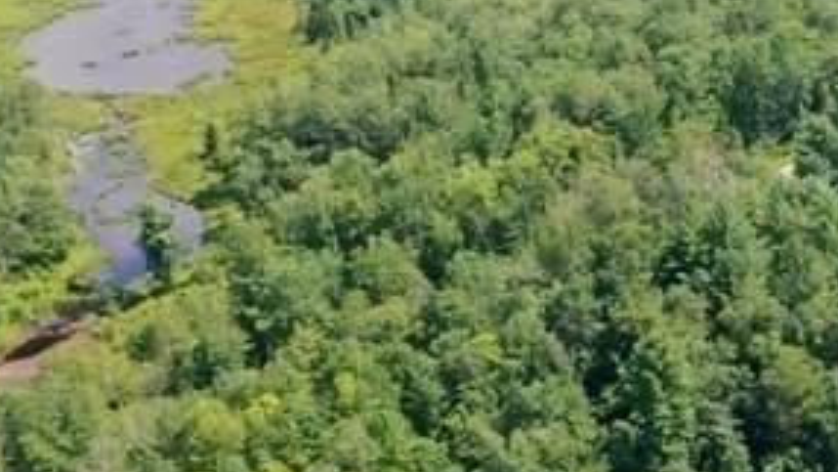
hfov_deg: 18.3
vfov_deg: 11.5
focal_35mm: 105
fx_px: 2334
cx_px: 1225
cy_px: 195
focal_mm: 10.26
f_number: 5
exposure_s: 1/200
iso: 100
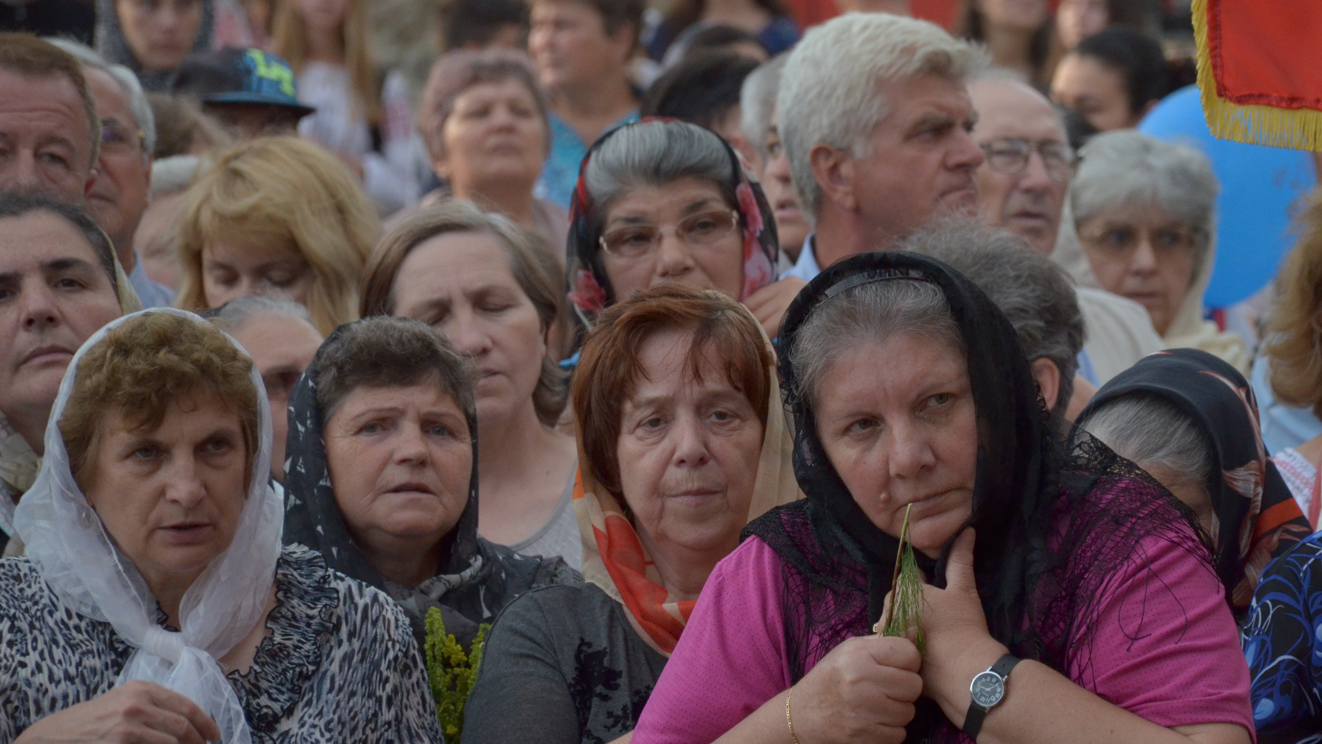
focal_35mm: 292
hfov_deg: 7.4
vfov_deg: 4.2
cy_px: 446
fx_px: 10236
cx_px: 807
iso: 1250
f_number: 5.6
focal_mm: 140
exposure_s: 1/500
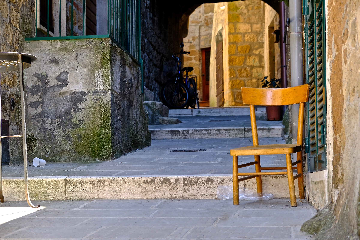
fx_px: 830
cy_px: 120
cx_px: 180
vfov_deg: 16.5
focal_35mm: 83
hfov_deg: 24.5
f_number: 5.6
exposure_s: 1/52
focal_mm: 55
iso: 400
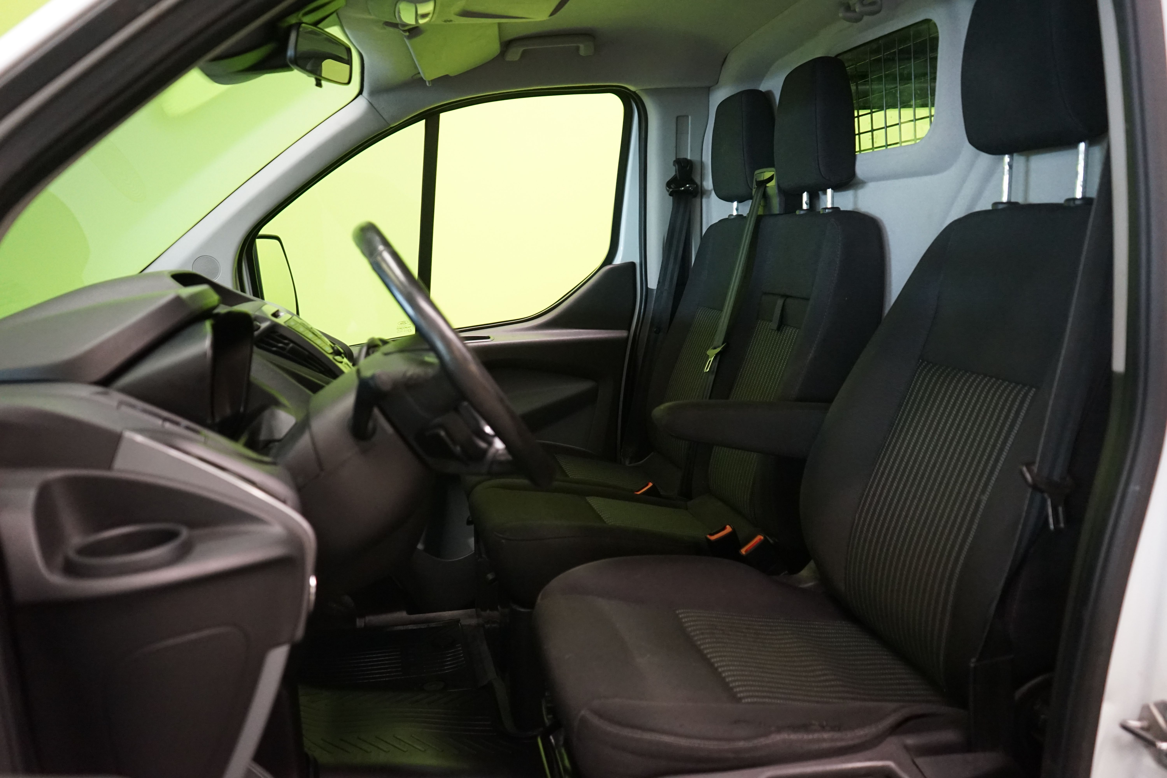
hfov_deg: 61.9
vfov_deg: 43.6
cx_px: 584
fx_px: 972
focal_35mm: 30
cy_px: 389
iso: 3200
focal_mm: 30
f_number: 3.5
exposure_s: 1/160
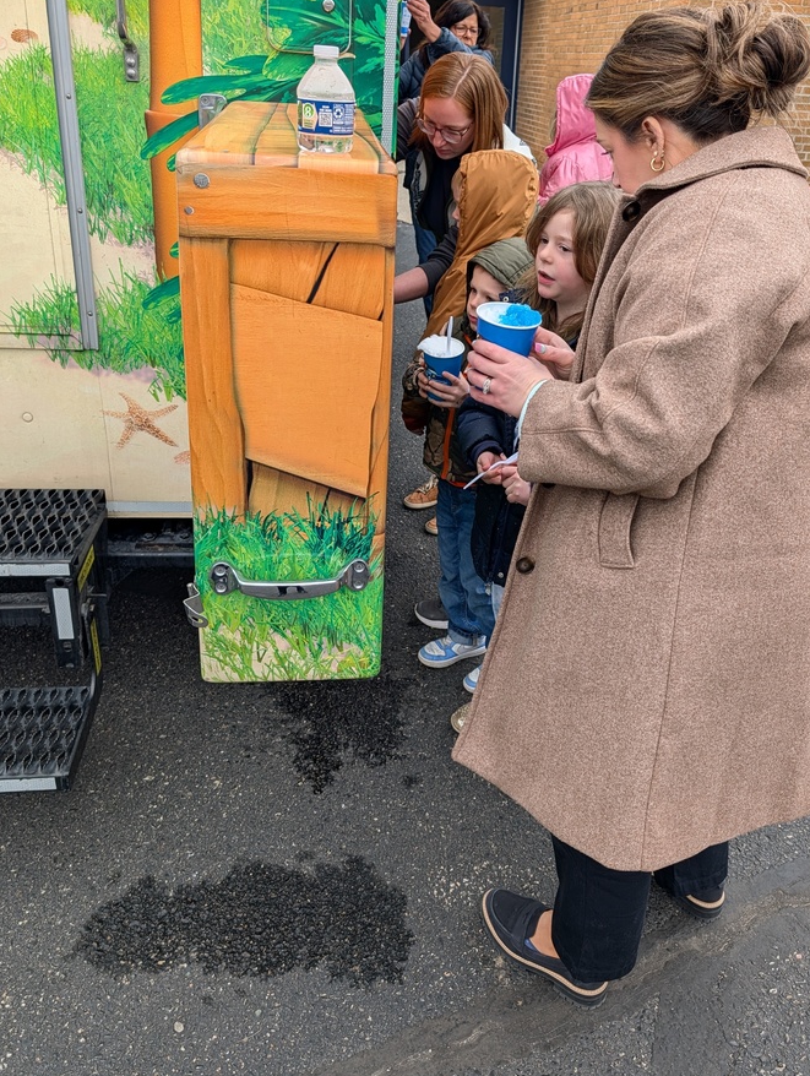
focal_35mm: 28
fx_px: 871
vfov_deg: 63.1
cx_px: 465
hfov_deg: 49.7
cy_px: 466
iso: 25
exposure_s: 1/248
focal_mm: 6.9
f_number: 1.68
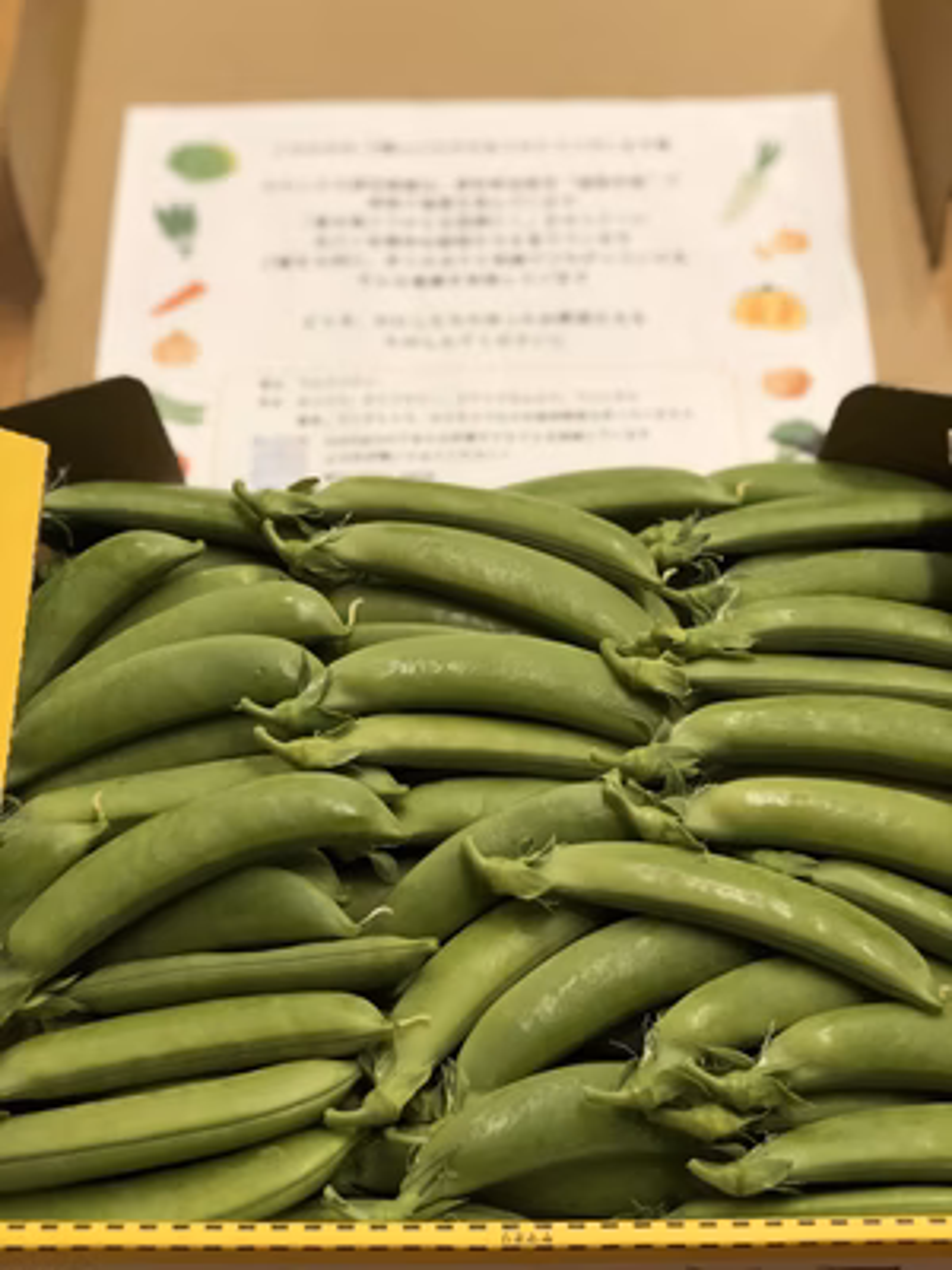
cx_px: 476
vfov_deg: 36.8
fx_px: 1907
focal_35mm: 52
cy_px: 635
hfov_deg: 28.0
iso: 125
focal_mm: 6
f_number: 2.4
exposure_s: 1/33
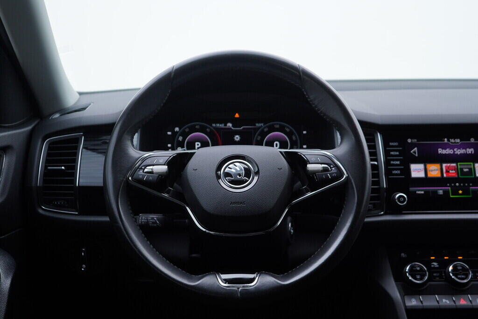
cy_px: 160
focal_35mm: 36
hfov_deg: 53.1
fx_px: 478
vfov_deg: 36.9
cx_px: 239
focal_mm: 24
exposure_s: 1/50
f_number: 3.2
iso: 125
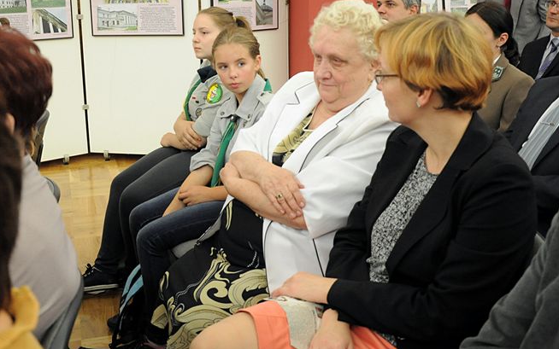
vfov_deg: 30.7
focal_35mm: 42
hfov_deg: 47.4
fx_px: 635
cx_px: 239
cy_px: 130
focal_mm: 21
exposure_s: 1/80
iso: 1600
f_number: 4.5
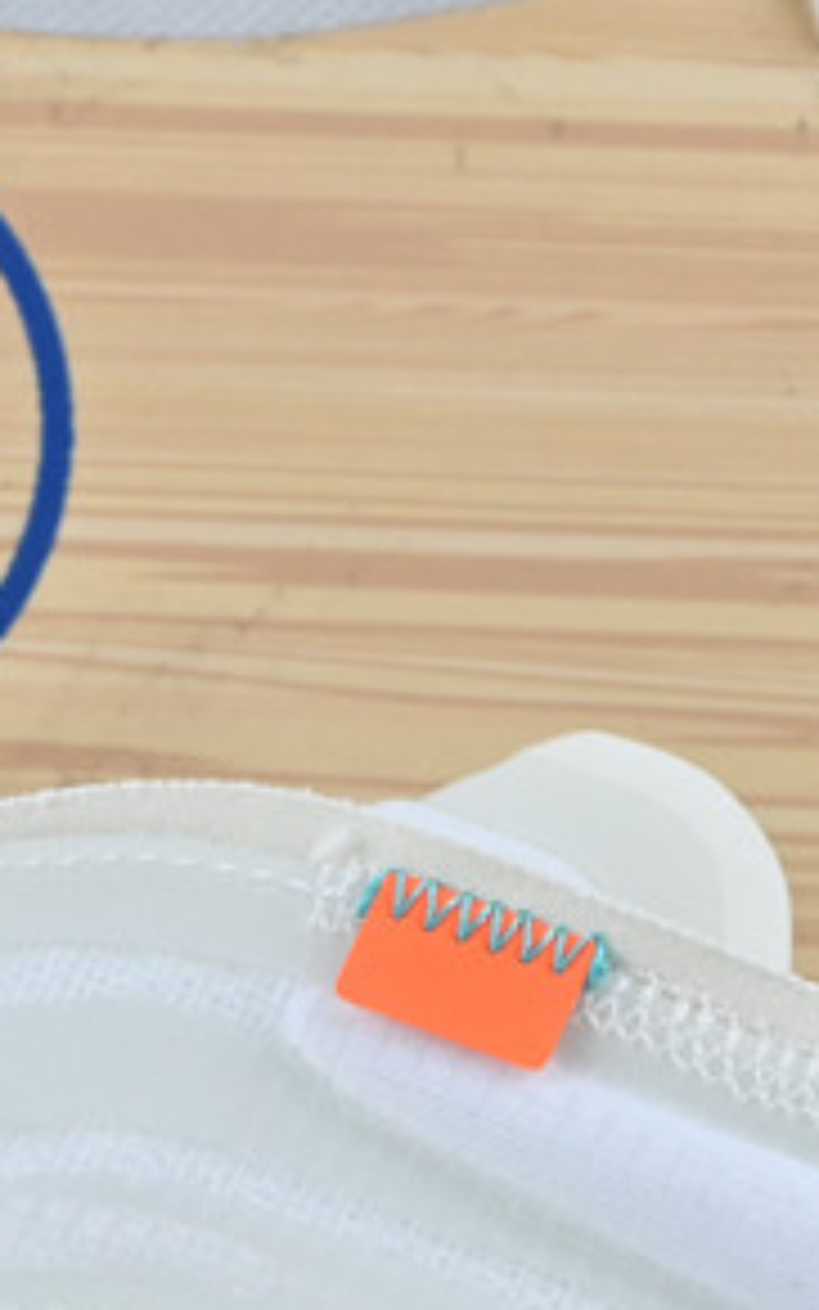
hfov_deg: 6.9
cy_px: 1508
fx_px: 6746
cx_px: -342
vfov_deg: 10.9
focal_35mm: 189
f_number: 7.1
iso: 100
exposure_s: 1/30
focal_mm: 30
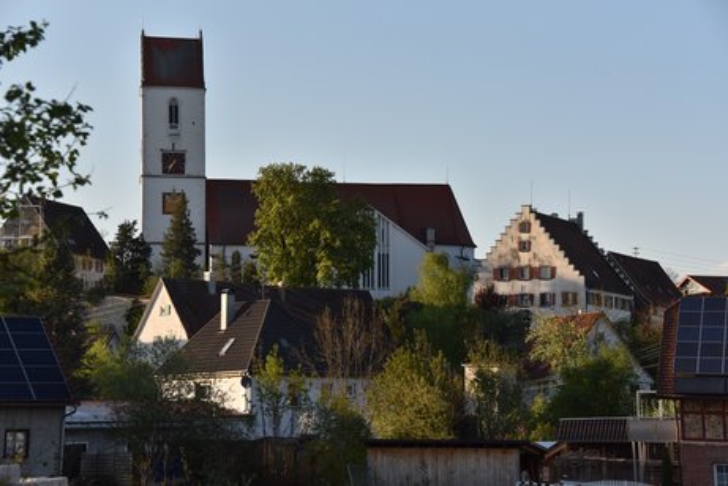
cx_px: 364
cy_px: 243
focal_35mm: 100
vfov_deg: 13.7
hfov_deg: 20.4
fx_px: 2023
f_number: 8
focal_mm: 100
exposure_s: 1/2500
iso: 1600
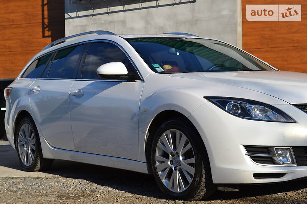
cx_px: 154
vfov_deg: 19.7
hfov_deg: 29.2
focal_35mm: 69
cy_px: 102
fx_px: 588
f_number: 8
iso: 100
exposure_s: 1/250
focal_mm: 46
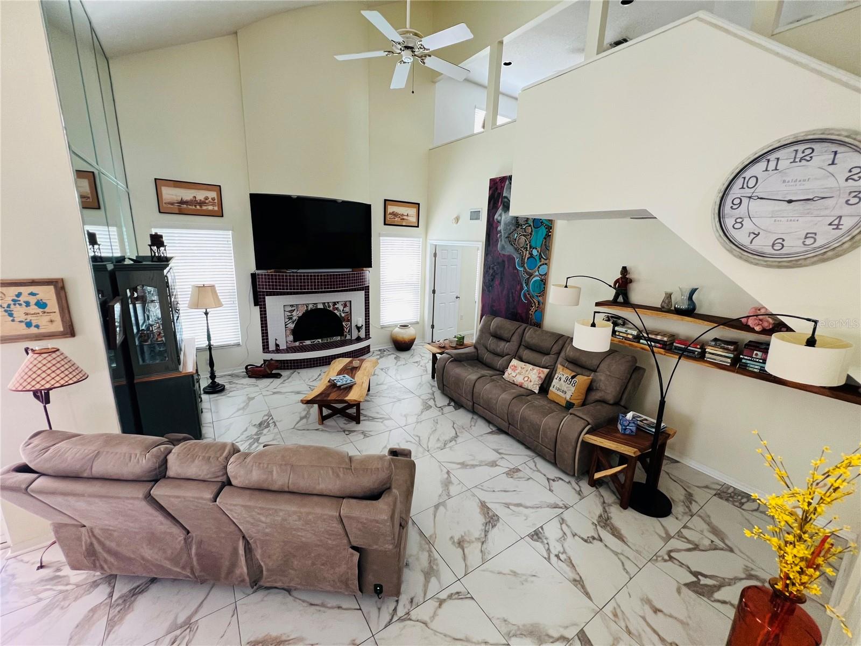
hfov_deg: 106.2
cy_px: 323
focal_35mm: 13
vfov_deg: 89.9
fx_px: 323
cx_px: 430
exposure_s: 1/99
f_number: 1.8
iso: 160
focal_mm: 1.57
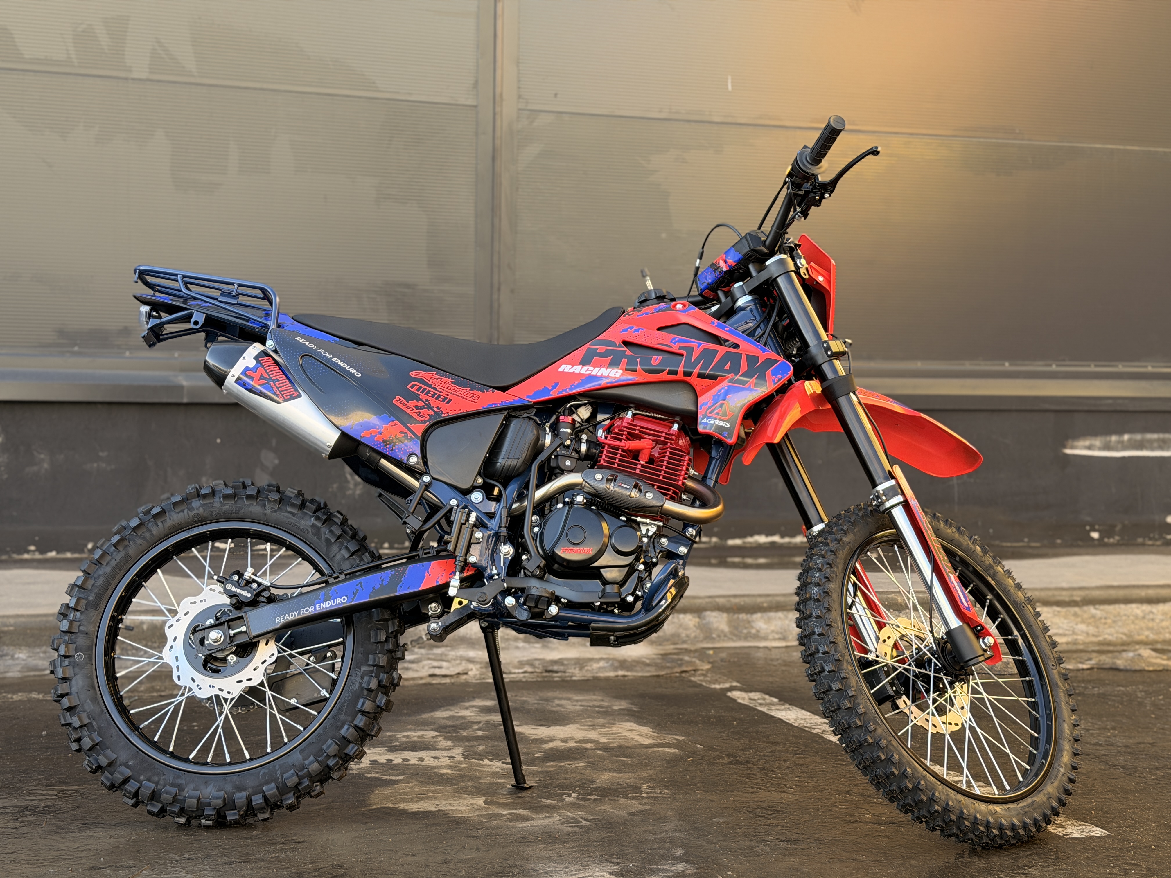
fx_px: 1624
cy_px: 439
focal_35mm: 48
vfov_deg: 30.3
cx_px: 586
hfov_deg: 39.7
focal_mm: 6.76
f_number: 1.78
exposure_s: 1/382
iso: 80
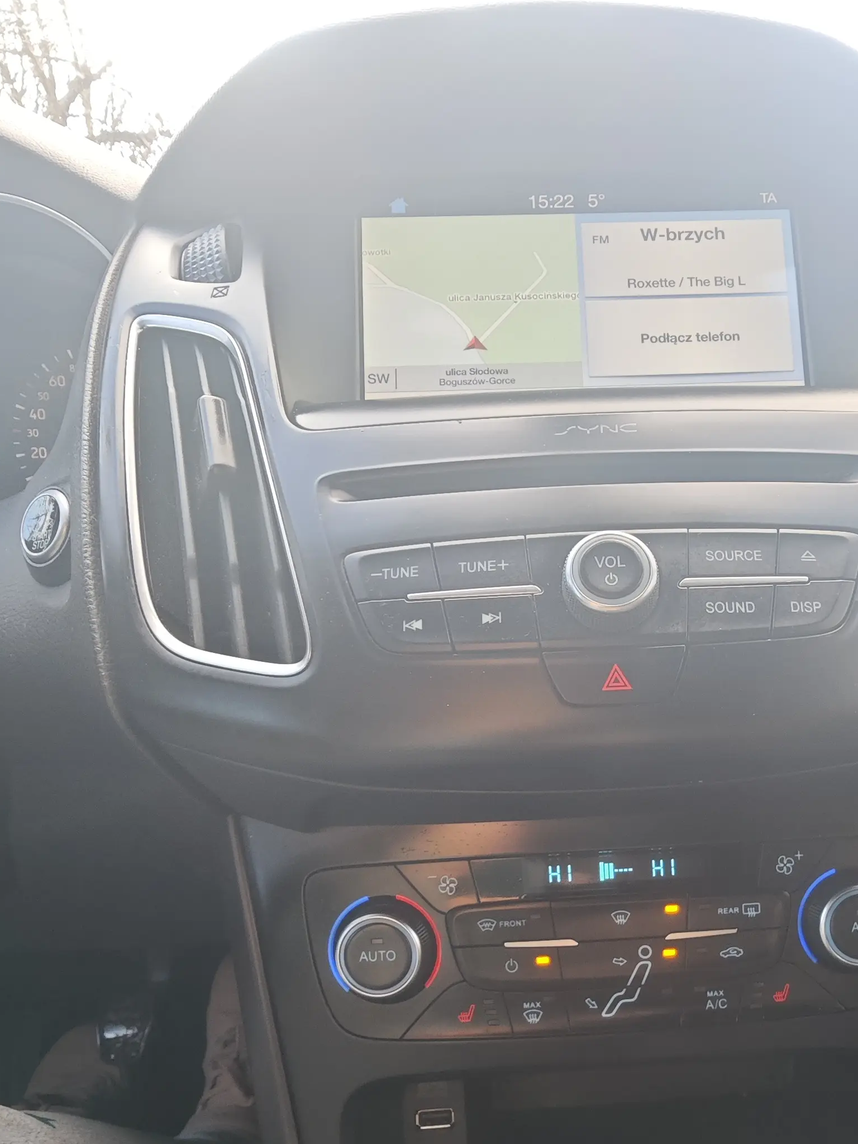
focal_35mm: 24
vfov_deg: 69.0
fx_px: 793
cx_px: 613
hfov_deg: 54.9
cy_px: 787
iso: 50
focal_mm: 2.03
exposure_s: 1/88.3
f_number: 1.8
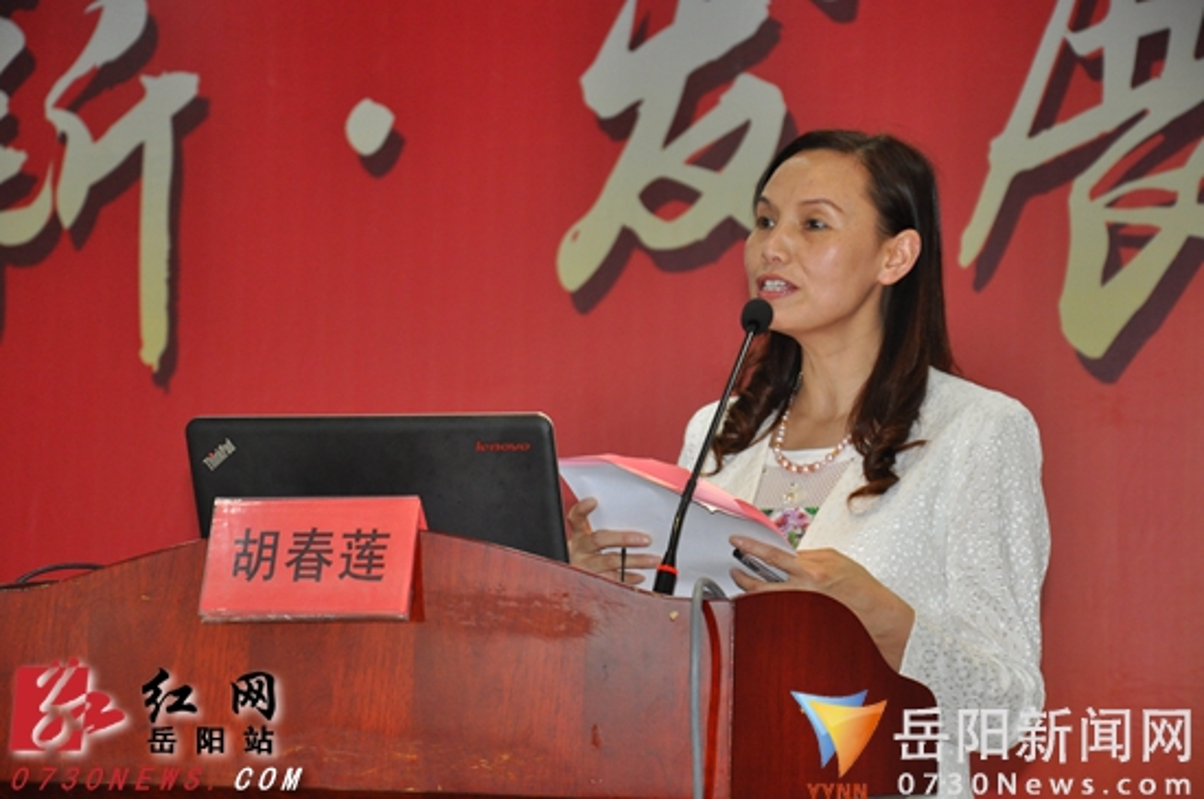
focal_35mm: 128
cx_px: 602
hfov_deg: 16.1
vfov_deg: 10.7
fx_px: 4258
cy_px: 400
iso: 1000
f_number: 5.6
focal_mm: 85
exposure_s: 1/60
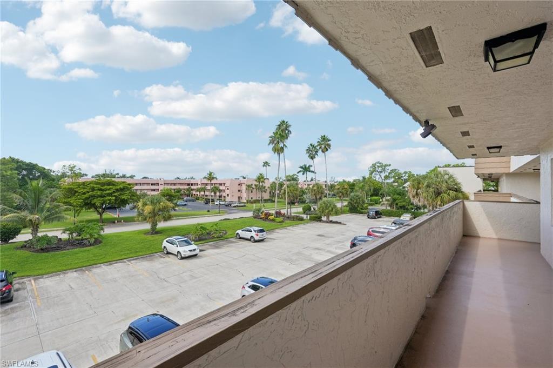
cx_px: 276
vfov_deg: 73.7
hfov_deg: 96.8
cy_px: 184
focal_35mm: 16
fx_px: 246
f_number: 8
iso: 400
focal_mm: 16
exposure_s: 1/1000
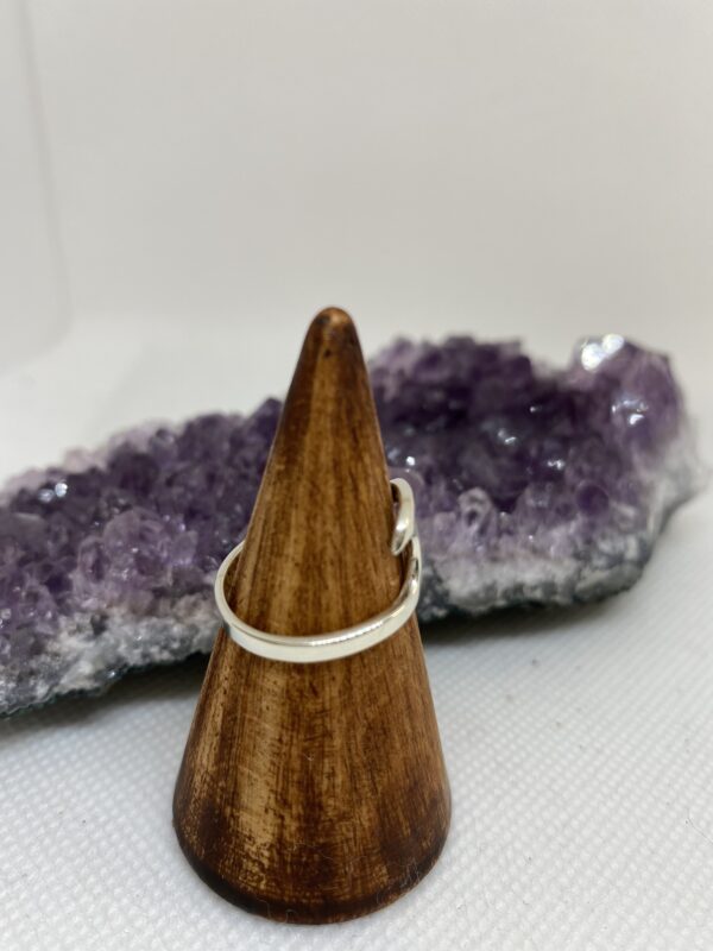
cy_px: 476
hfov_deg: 53.1
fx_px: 714
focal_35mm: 26
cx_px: 356
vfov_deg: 67.3
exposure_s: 1/120
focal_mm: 4.25
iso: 32
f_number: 1.8
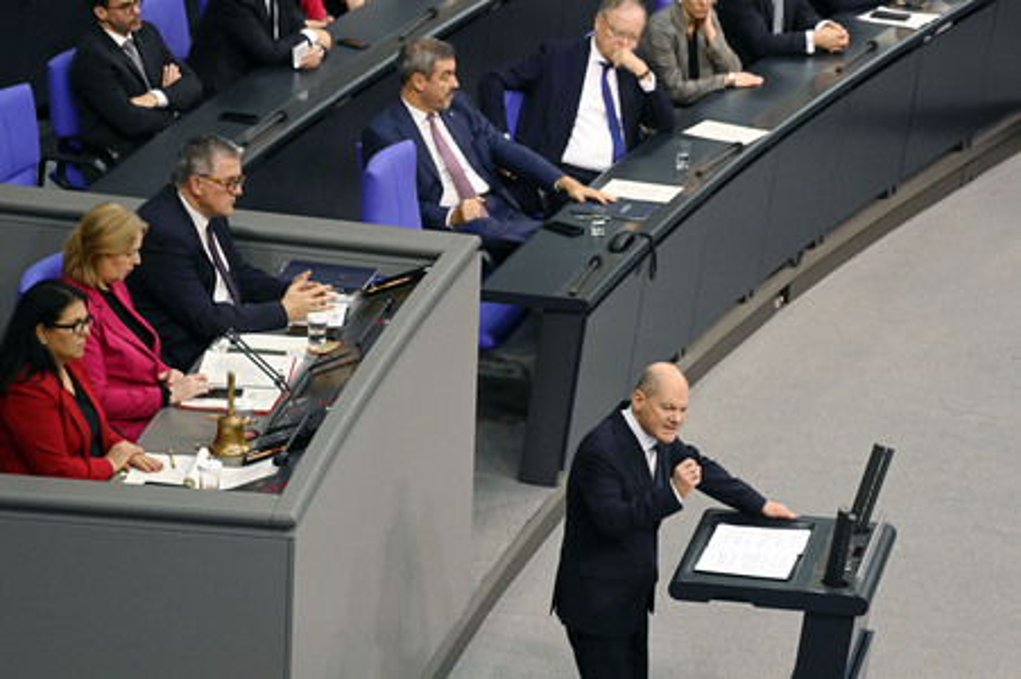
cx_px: 510
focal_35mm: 220
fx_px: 6235
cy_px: 340
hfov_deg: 9.4
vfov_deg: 6.2
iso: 10000
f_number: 5.6
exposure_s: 1/500
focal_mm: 220
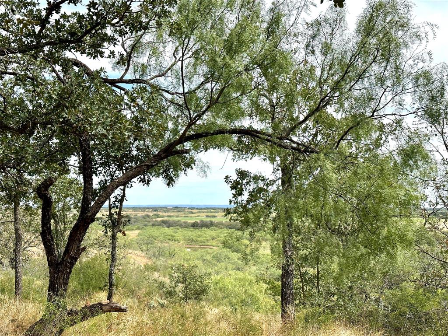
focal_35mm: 48
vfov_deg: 30.3
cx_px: 224
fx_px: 621
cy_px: 168
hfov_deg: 39.7
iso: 64
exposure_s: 1/2597
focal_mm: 6.86
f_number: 1.78
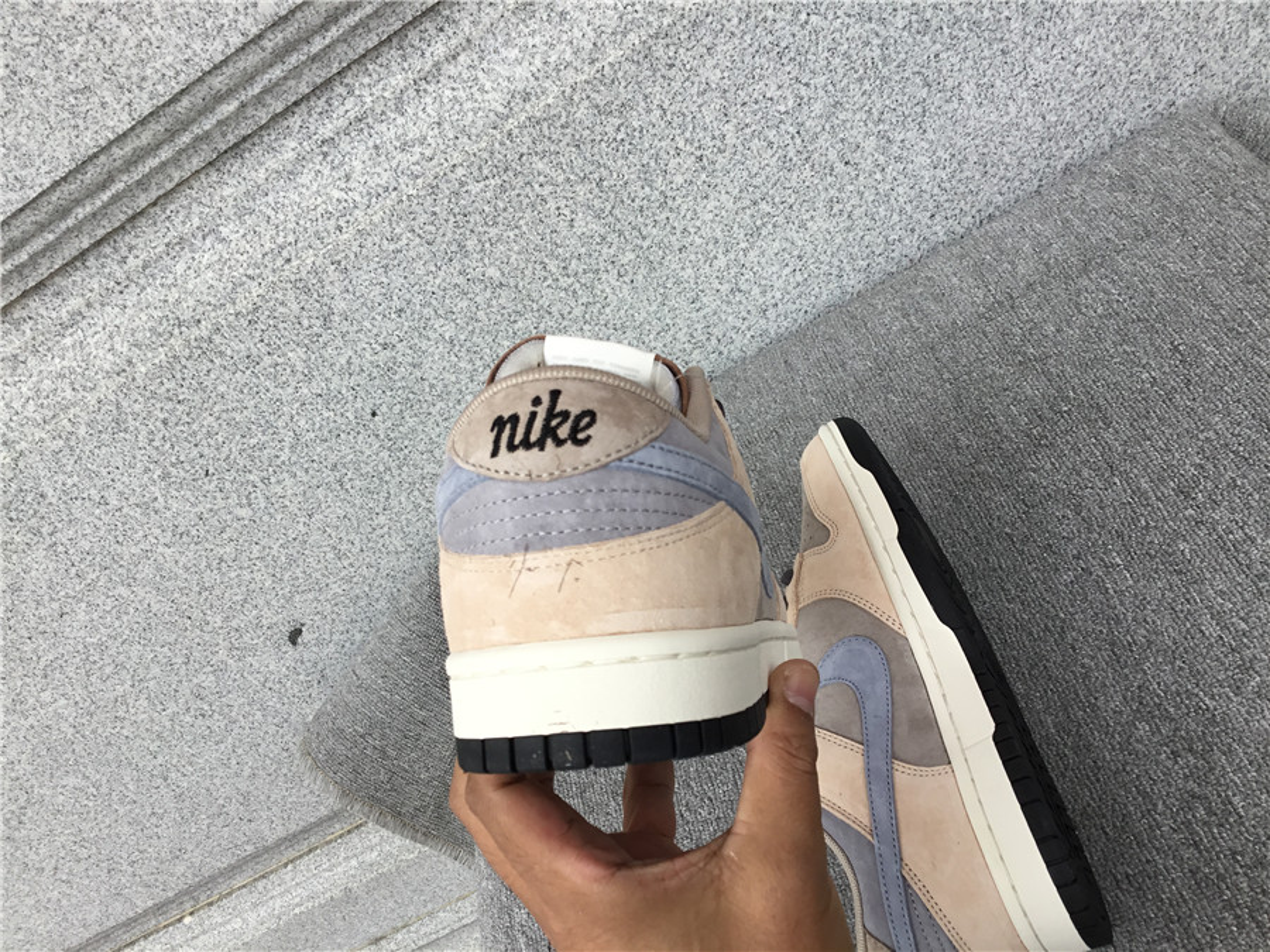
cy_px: 476
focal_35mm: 31
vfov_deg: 45.4
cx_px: 635
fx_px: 1137
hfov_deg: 58.4
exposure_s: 1/115
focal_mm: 3.3
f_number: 2.4
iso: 25
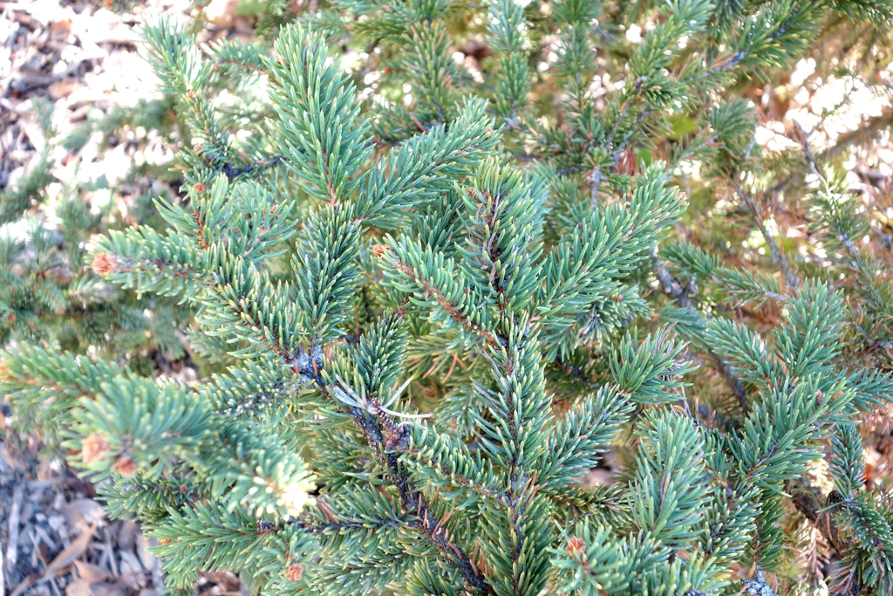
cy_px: 298
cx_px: 446
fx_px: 1092
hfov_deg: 44.5
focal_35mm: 44
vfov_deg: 30.5
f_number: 5
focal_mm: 16.39
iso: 320
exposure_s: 1/50
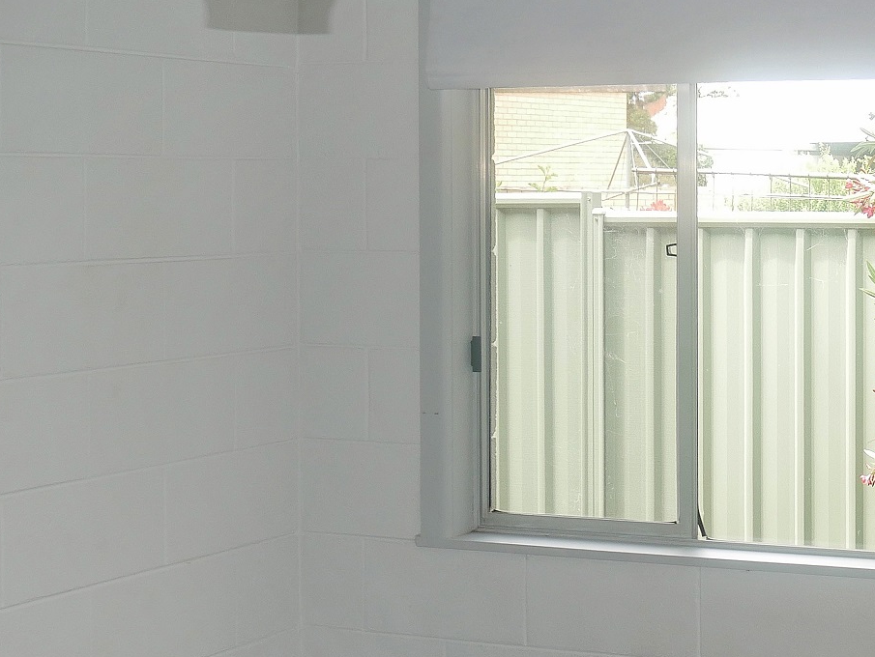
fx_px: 1796
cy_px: 721
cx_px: 960
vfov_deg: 19.8
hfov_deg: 25.4
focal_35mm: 71
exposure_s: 1/125
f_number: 4
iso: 200
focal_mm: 14
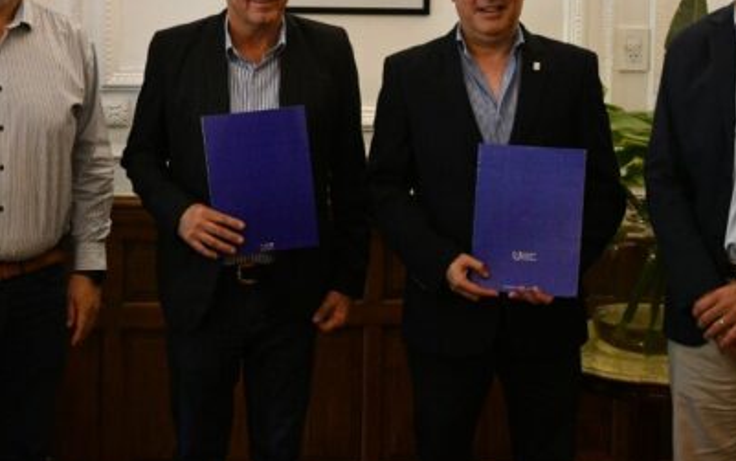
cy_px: 118
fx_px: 1385
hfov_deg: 29.8
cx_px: 341
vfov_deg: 18.8
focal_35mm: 69
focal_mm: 26
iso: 2500
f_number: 5.6
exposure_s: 1/80
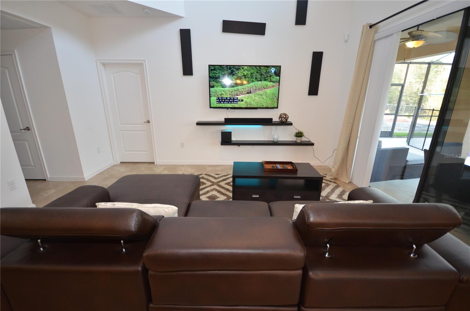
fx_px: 195
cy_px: 156
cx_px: 235
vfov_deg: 77.0
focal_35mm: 15
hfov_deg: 100.5
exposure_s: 1/60
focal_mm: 10
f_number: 4
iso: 800
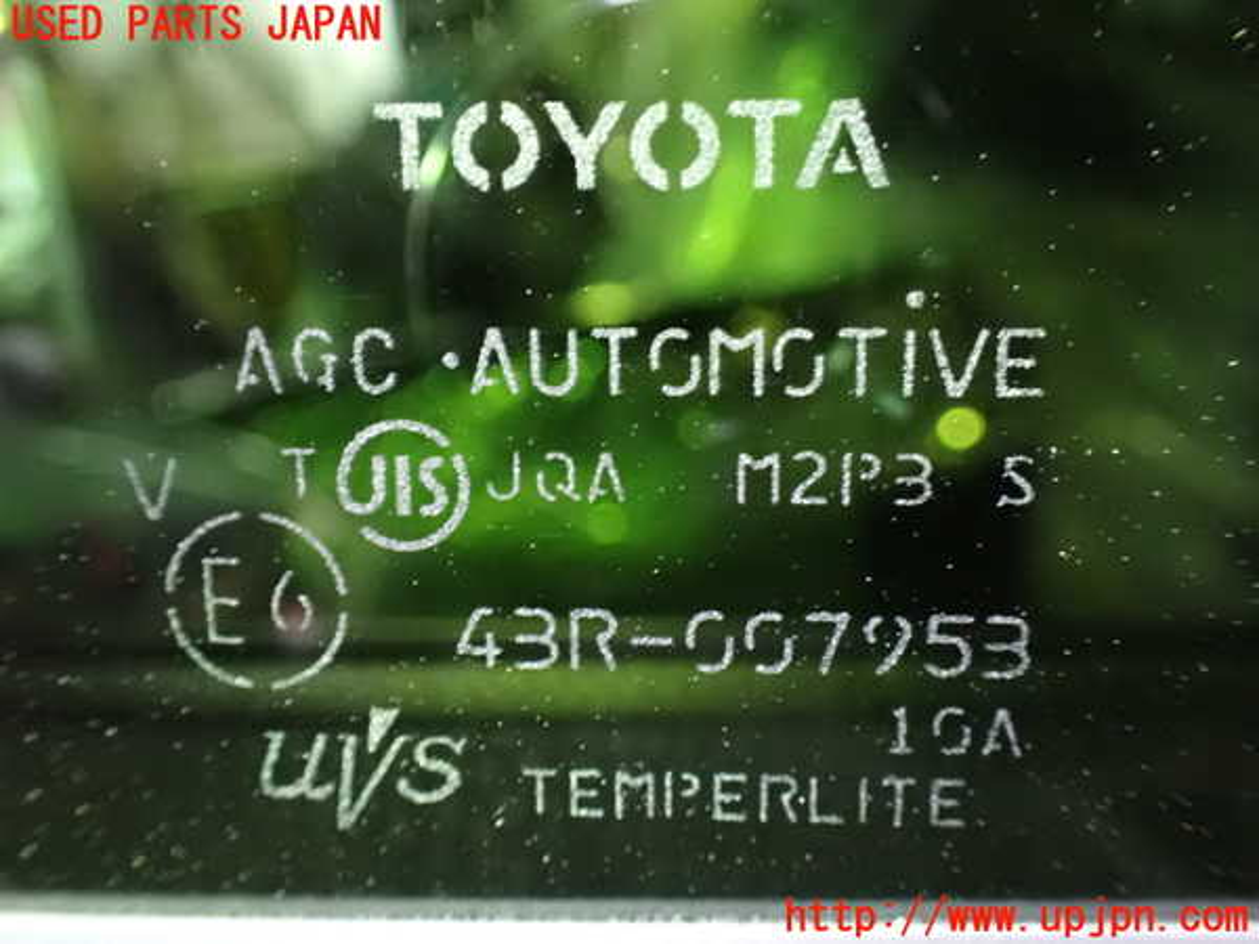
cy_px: 472
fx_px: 1091
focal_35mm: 30
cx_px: 630
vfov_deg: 46.8
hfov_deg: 60.0
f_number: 2.3
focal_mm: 5.4
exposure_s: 1/8
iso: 1600
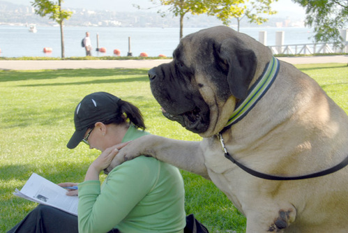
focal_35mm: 60
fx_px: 581
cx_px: 174
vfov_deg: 22.7
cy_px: 116
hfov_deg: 33.4
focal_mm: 40
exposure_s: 1/30
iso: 100
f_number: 11
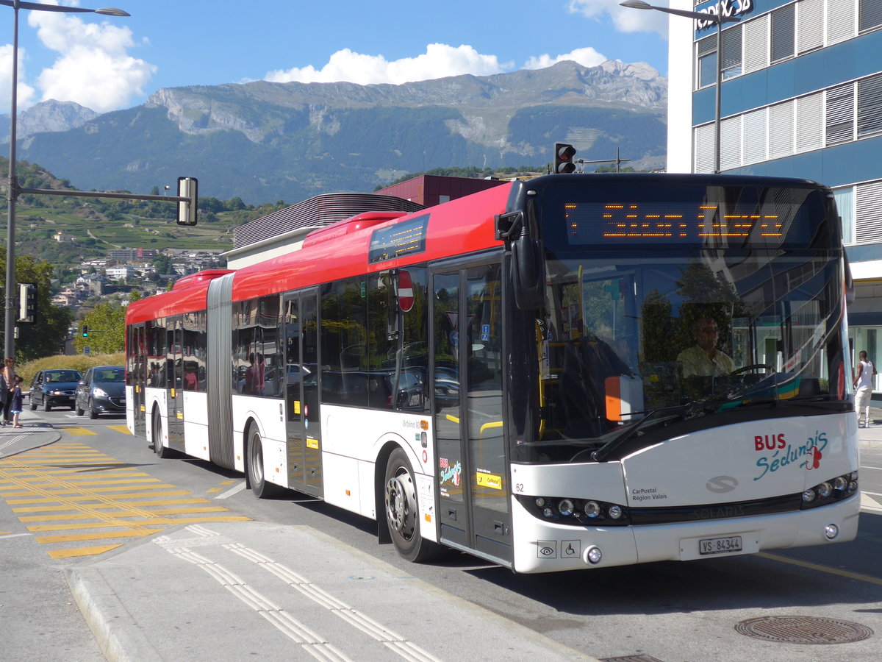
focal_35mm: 52
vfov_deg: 28.0
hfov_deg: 36.8
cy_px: 331
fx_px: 1325
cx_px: 441
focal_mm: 10.7
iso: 80
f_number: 3.3
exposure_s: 1/1000
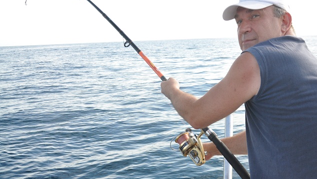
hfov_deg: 45.0
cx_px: 214
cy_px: 83
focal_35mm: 45
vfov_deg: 26.7
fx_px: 376
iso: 400
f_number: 7.1
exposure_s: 1/200
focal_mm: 21
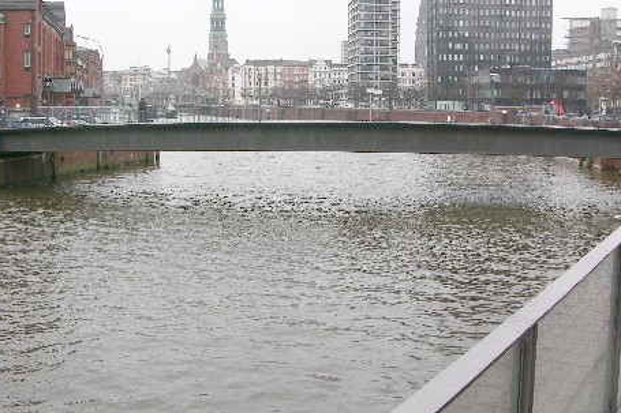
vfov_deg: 28.5
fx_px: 810
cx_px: 323
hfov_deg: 41.9
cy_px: 158
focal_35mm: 47
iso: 50
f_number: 4
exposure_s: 1/30.5
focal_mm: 8.9
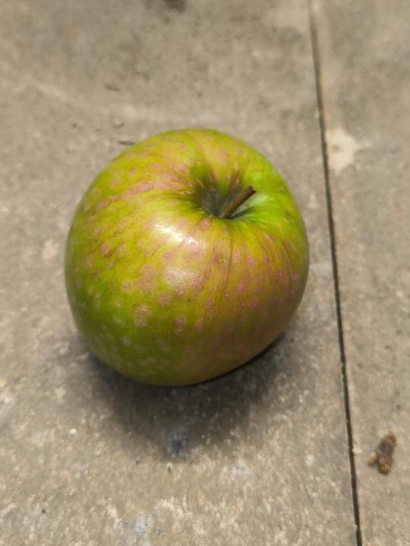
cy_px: 273
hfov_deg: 29.1
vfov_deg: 38.2
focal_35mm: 50
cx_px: 205
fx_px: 790
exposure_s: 1/50
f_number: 1.9
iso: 640
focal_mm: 6.92
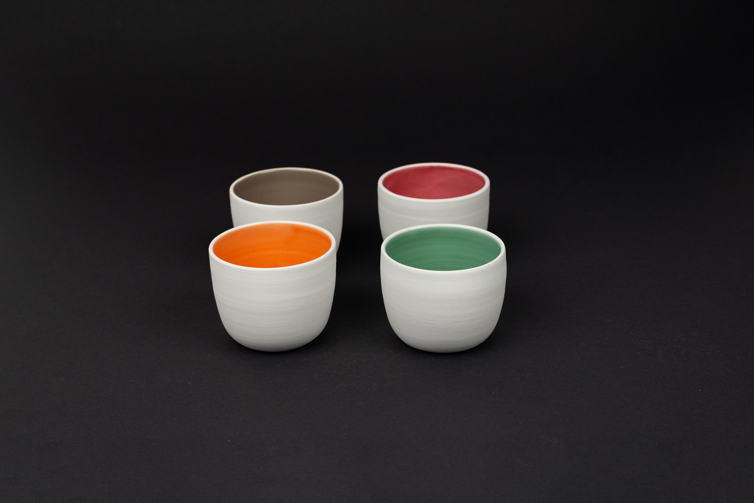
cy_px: 252
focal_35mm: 50
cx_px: 377
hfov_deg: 39.6
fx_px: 1048
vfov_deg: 27.0
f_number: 8
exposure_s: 1/100
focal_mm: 50
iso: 1600
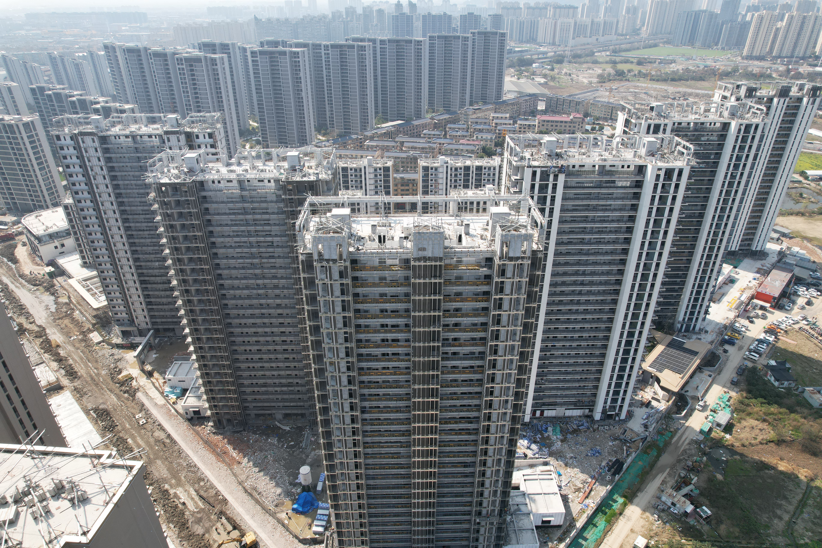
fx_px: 502
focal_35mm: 22
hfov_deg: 78.6
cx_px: 411
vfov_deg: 57.2
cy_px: 274
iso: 200
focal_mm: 8.38
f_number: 2.8
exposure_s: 1/1600
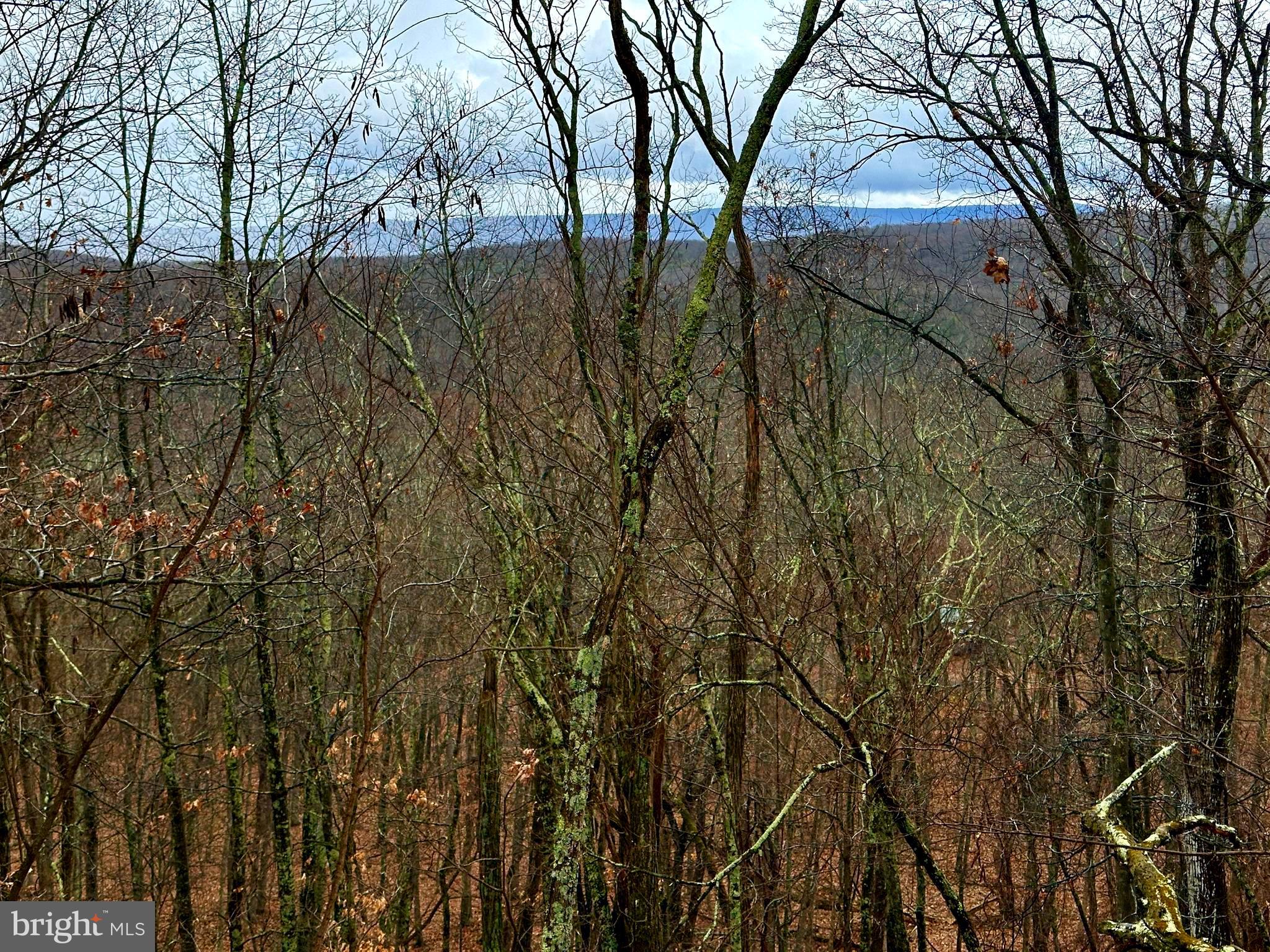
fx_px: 1761
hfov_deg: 39.7
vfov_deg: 30.3
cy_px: 476
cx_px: 635
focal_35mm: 48
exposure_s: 1/3155
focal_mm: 6.86
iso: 64
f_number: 1.78
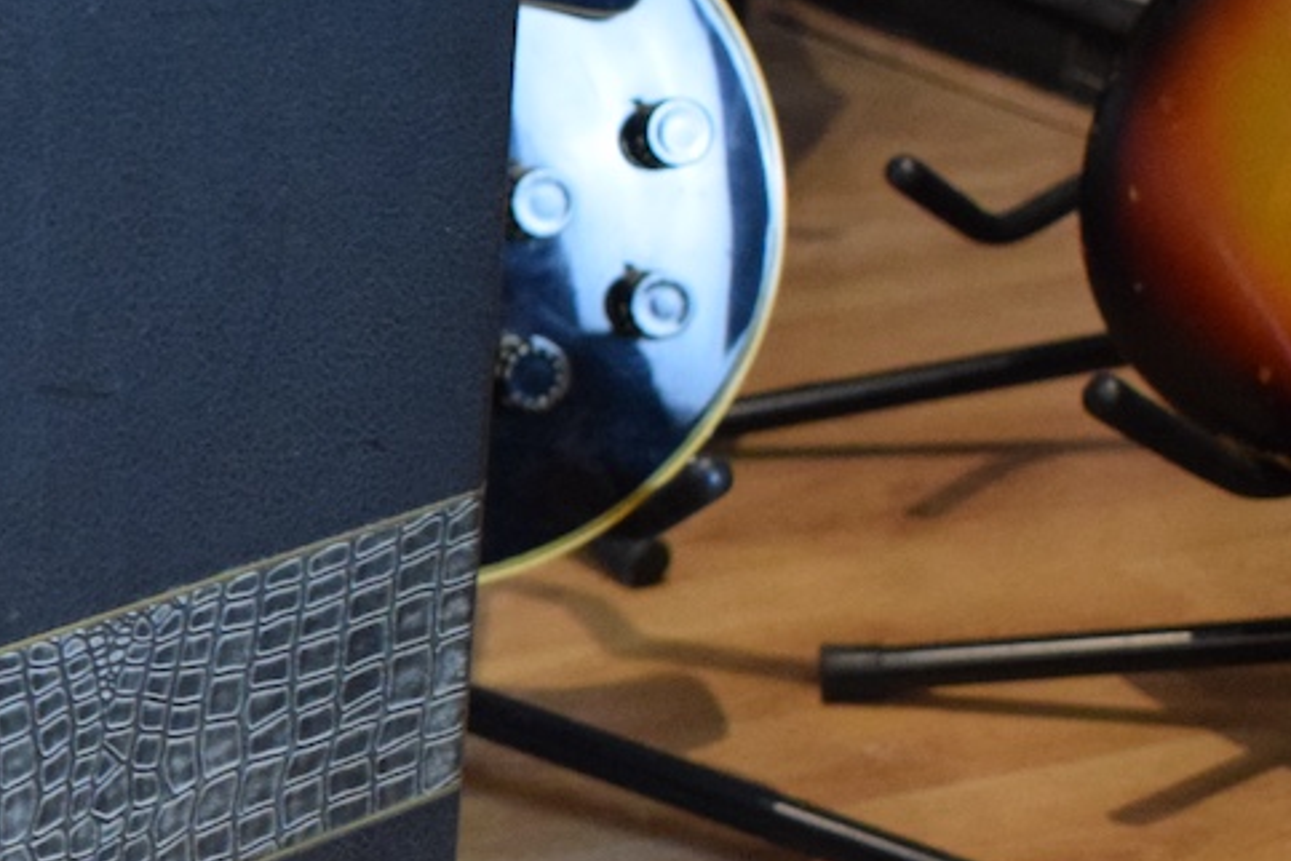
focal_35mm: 121
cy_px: 810
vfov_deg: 11.2
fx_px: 4339
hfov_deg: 16.0
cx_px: -425
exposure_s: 1/60
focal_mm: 26
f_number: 4
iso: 3200
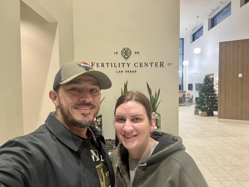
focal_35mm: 23
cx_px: 124
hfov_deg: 73.9
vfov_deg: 58.9
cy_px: 94
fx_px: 165
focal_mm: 2.69
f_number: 1.9
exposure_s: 1/40
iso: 320
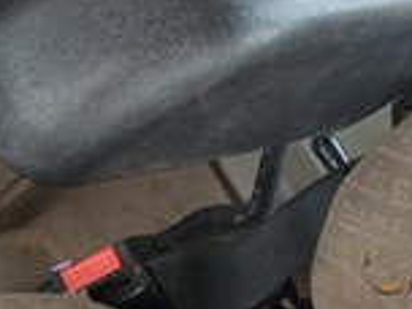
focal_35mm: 105
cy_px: -201
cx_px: -225
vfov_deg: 13.1
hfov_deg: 16.8
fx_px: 1250
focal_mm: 4.65
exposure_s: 1/50
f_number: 1.8
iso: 64
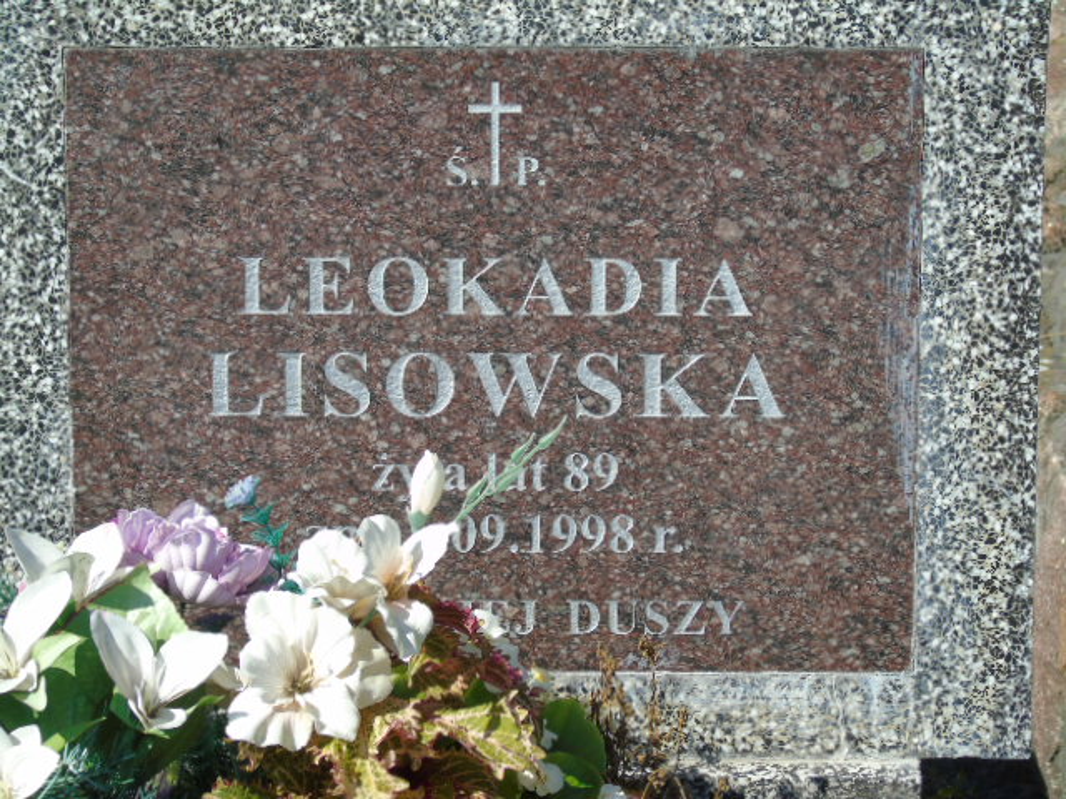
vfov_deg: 9.2
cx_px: 533
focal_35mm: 162
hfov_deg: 12.2
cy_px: 400
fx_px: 4989
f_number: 4.9
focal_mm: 29
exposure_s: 1/400
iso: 80
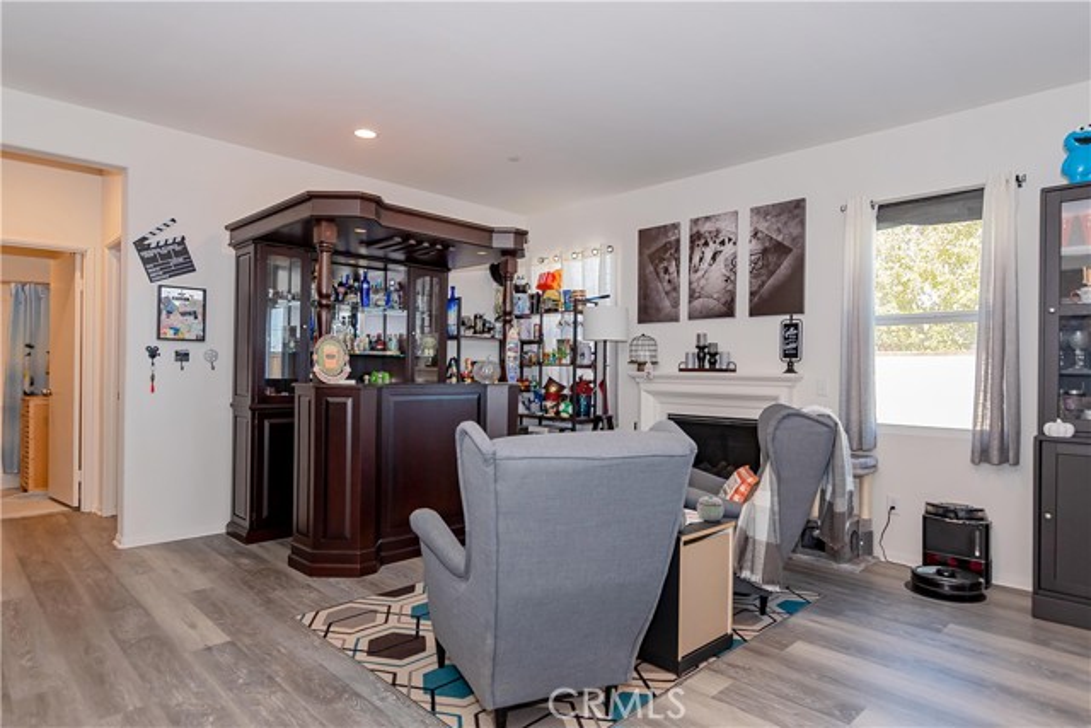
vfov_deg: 64.6
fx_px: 576
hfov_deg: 86.9
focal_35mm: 19
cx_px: 546
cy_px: 364
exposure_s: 1/60
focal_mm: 13
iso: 200
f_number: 5
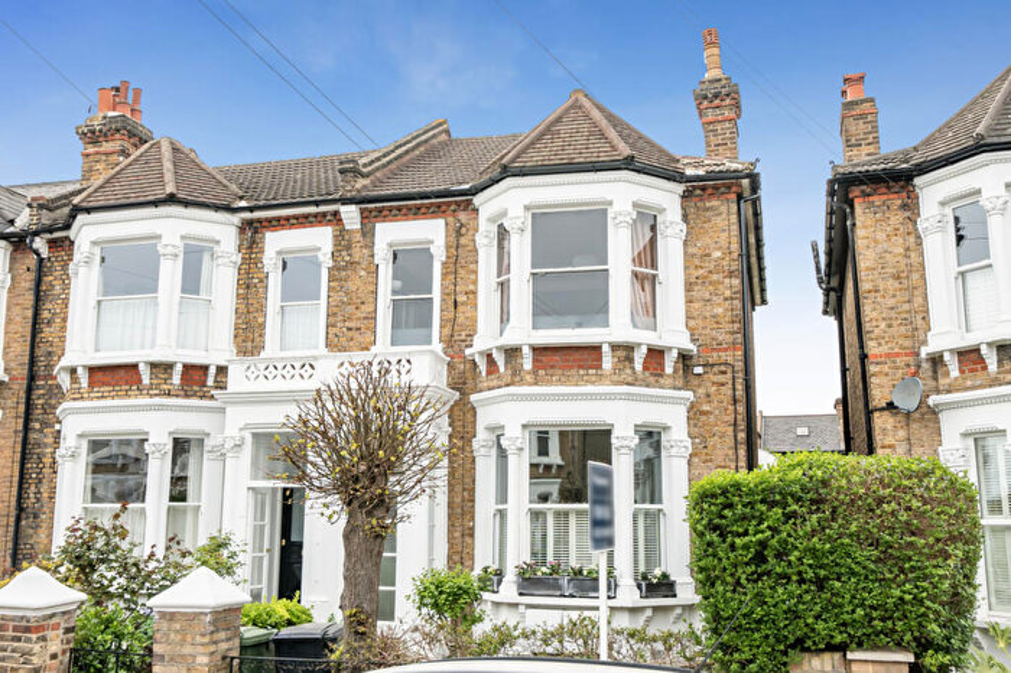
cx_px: 506
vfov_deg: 36.8
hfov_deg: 53.2
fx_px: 1010
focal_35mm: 36
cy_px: 336
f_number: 8
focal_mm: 24
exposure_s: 1/320
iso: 400
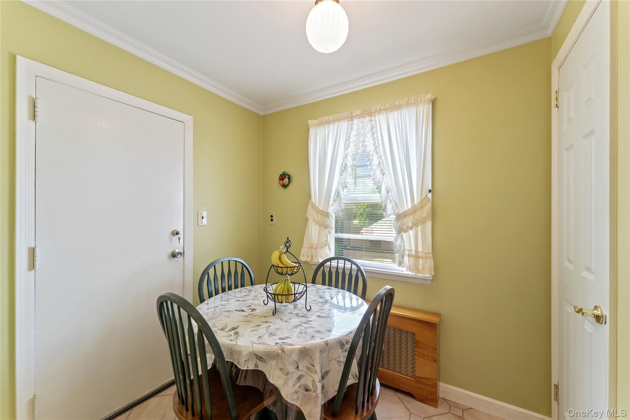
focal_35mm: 14
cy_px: 210
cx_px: 315
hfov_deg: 104.3
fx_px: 245
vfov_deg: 81.2
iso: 100
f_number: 11
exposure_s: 3.2
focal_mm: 14
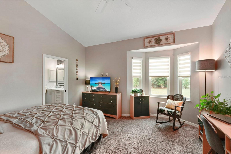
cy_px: 77
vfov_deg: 73.7
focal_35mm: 16
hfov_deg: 96.7
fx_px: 103
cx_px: 116
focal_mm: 16
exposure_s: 1/10
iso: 400
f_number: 8
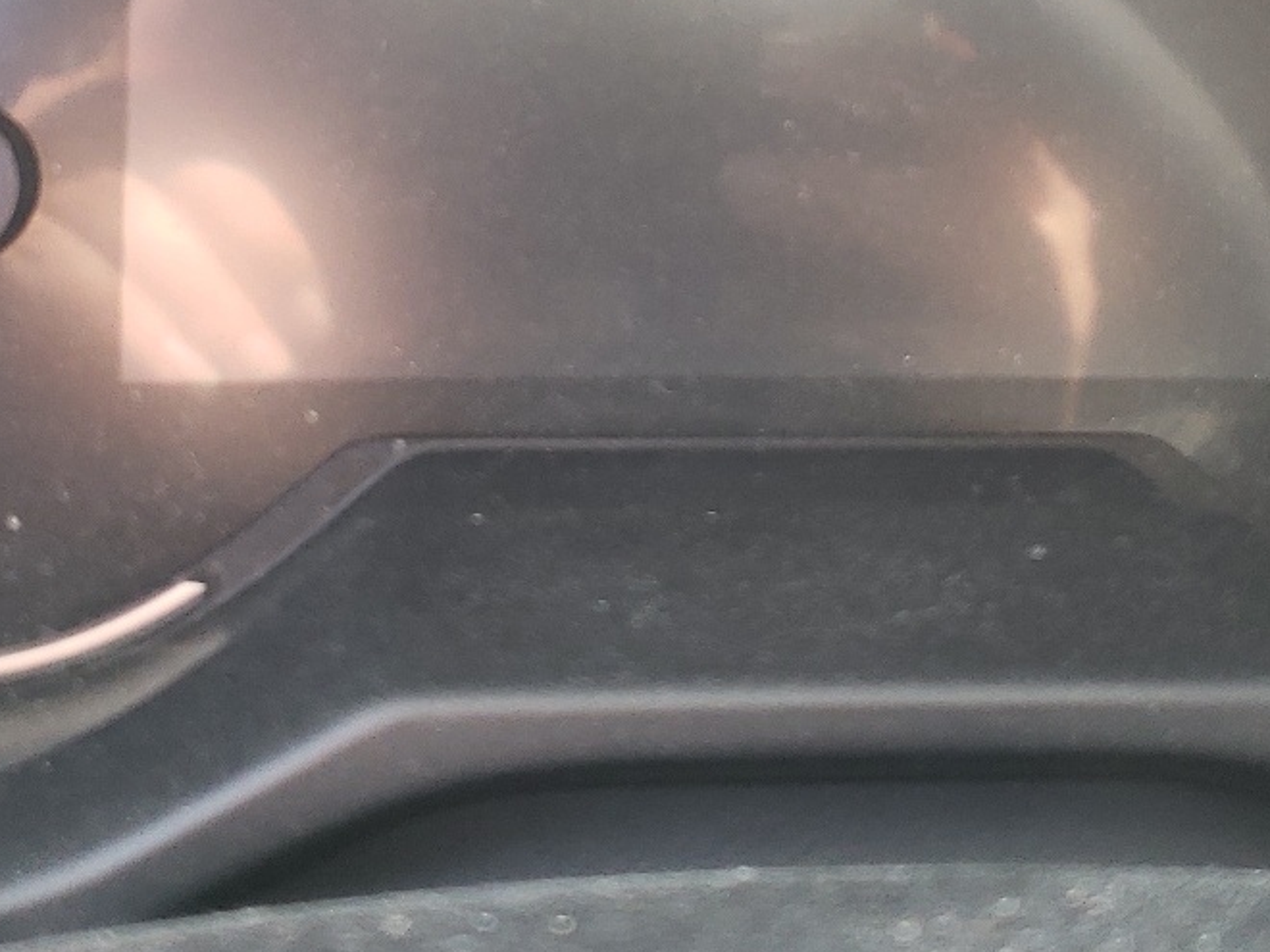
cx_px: 616
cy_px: 21
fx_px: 2311
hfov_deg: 30.7
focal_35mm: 63
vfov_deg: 22.5
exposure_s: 1/50
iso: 112
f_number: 1.5
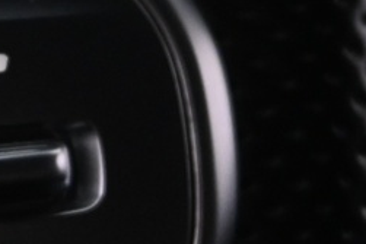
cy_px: 85
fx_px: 1575
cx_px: -214
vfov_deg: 8.8
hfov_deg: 12.5
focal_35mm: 155
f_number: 3.5
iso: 1600
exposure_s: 1/25
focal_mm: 16
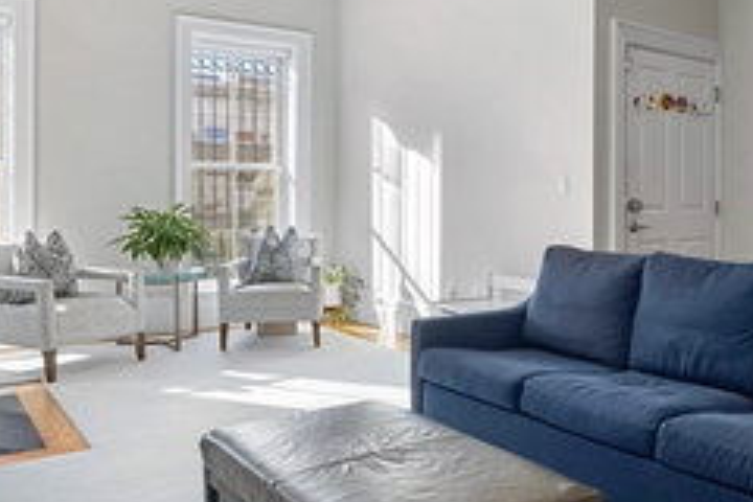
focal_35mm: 36
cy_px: 201
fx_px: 753
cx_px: 568
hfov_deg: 50.8
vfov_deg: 36.7
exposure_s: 1/60
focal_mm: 18
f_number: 11
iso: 2000
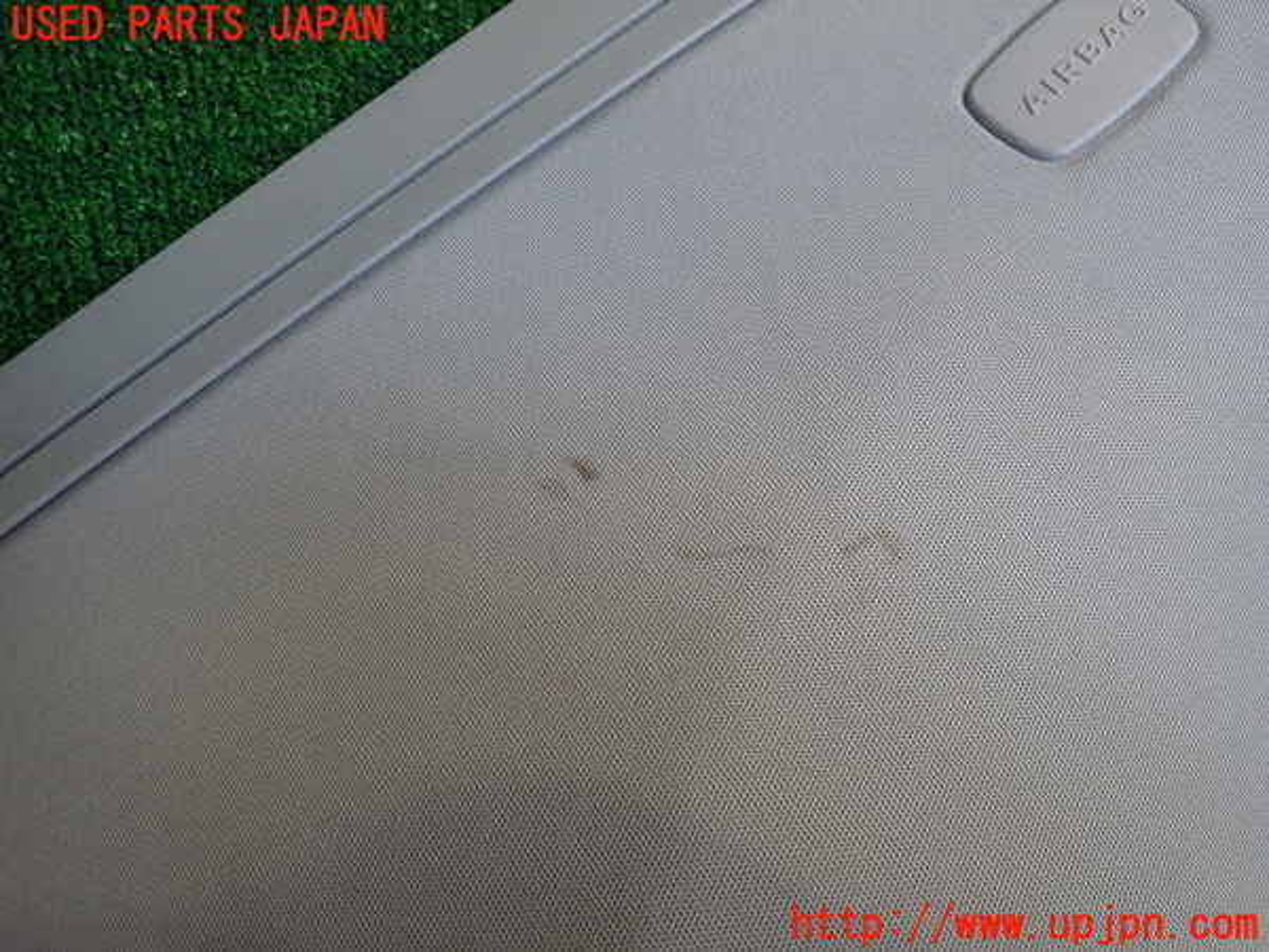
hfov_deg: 60.0
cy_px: 476
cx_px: 634
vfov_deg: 46.8
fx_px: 1100
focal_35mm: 30
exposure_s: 1/125
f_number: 2.3
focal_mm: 5.4
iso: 200
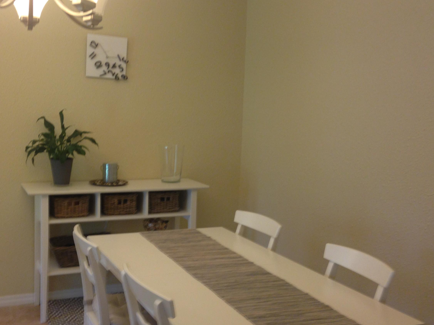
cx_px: 162
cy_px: 176
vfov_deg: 32.9
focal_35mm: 44
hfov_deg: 42.6
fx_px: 552
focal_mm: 4.12
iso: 80
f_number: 2.4
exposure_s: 1/20
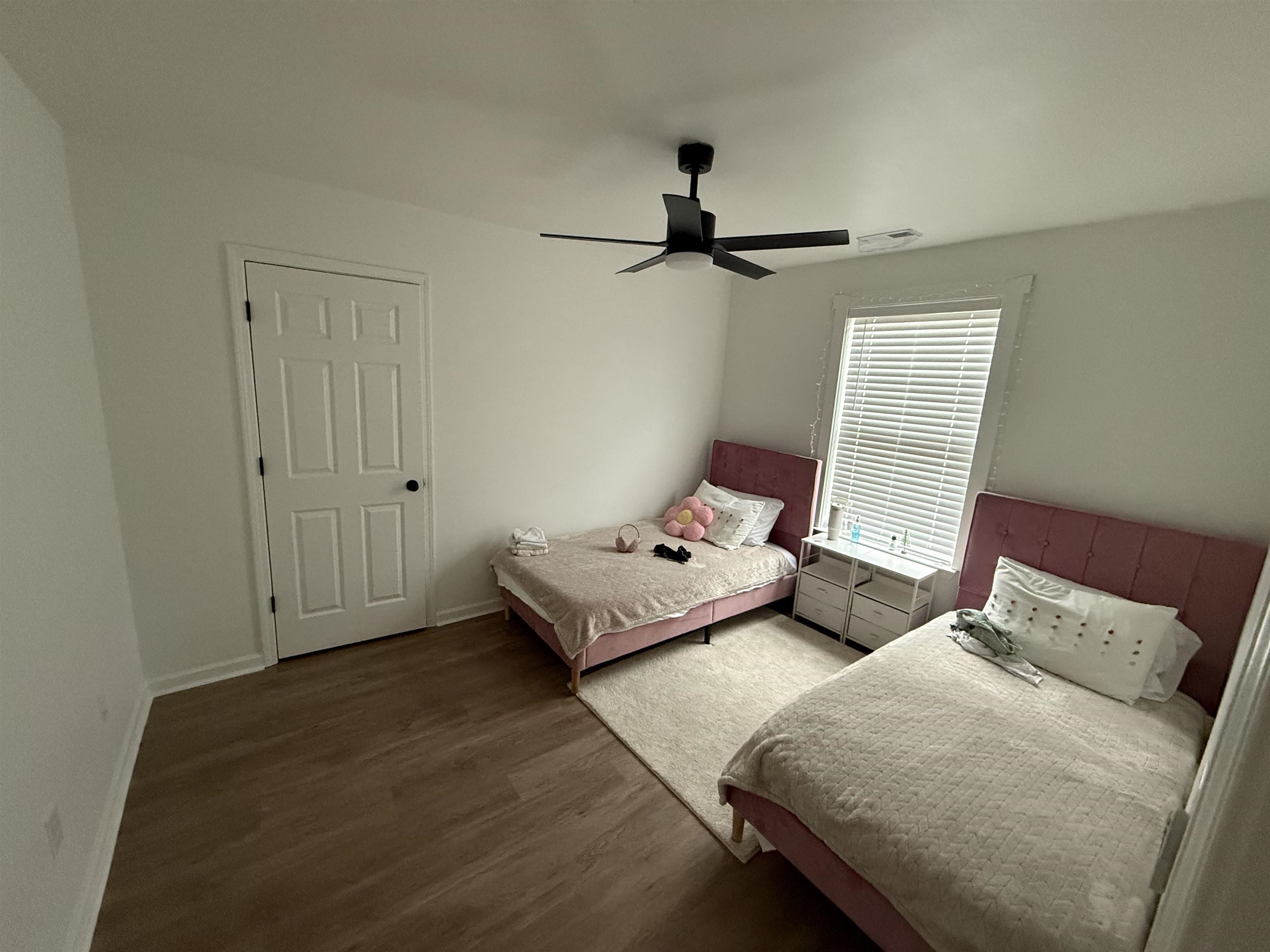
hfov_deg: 102.1
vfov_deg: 85.7
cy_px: 476
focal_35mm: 14
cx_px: 635
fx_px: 514
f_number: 2.2
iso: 640
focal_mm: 2.22
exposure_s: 1/60
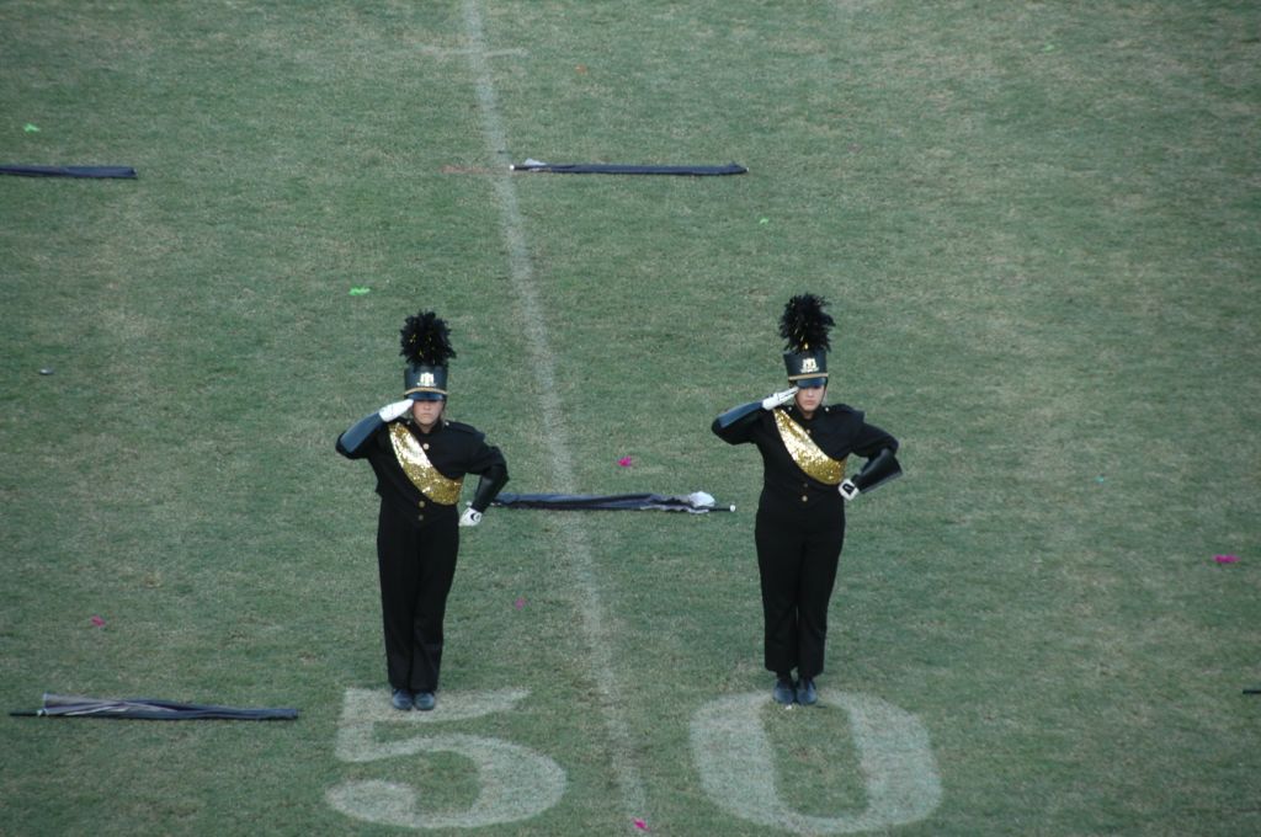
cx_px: 630
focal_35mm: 300
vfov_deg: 4.6
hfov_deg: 6.9
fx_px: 10495
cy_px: 418
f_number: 5.6
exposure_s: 1/100
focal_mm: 200
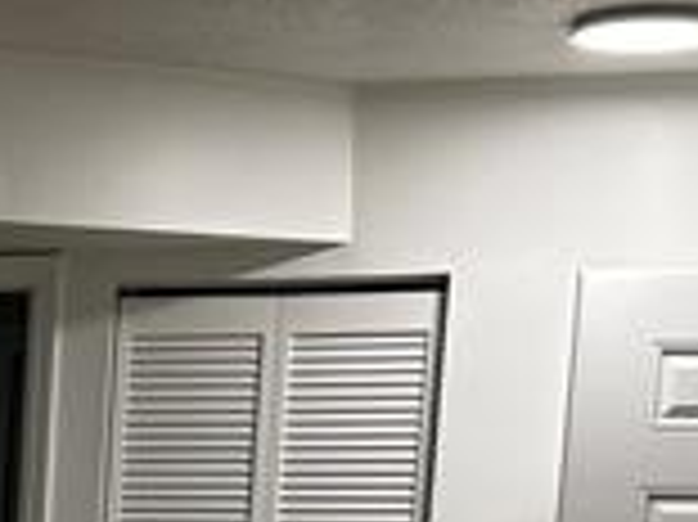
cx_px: -311
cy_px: 1058
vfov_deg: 10.9
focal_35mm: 124
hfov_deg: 14.9
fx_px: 2498
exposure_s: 1/120
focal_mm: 6.86
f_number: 1.78
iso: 125
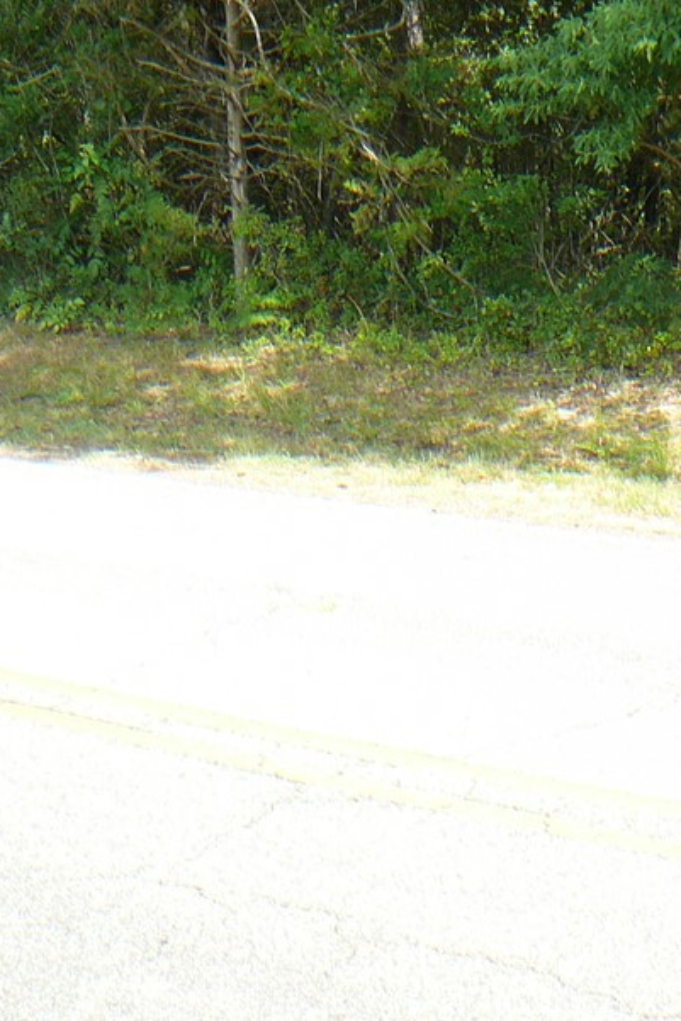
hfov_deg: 21.1
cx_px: 701
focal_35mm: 62
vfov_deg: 32.3
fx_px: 1758
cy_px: 455
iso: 80
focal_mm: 5.2
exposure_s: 1/200
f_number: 2.8
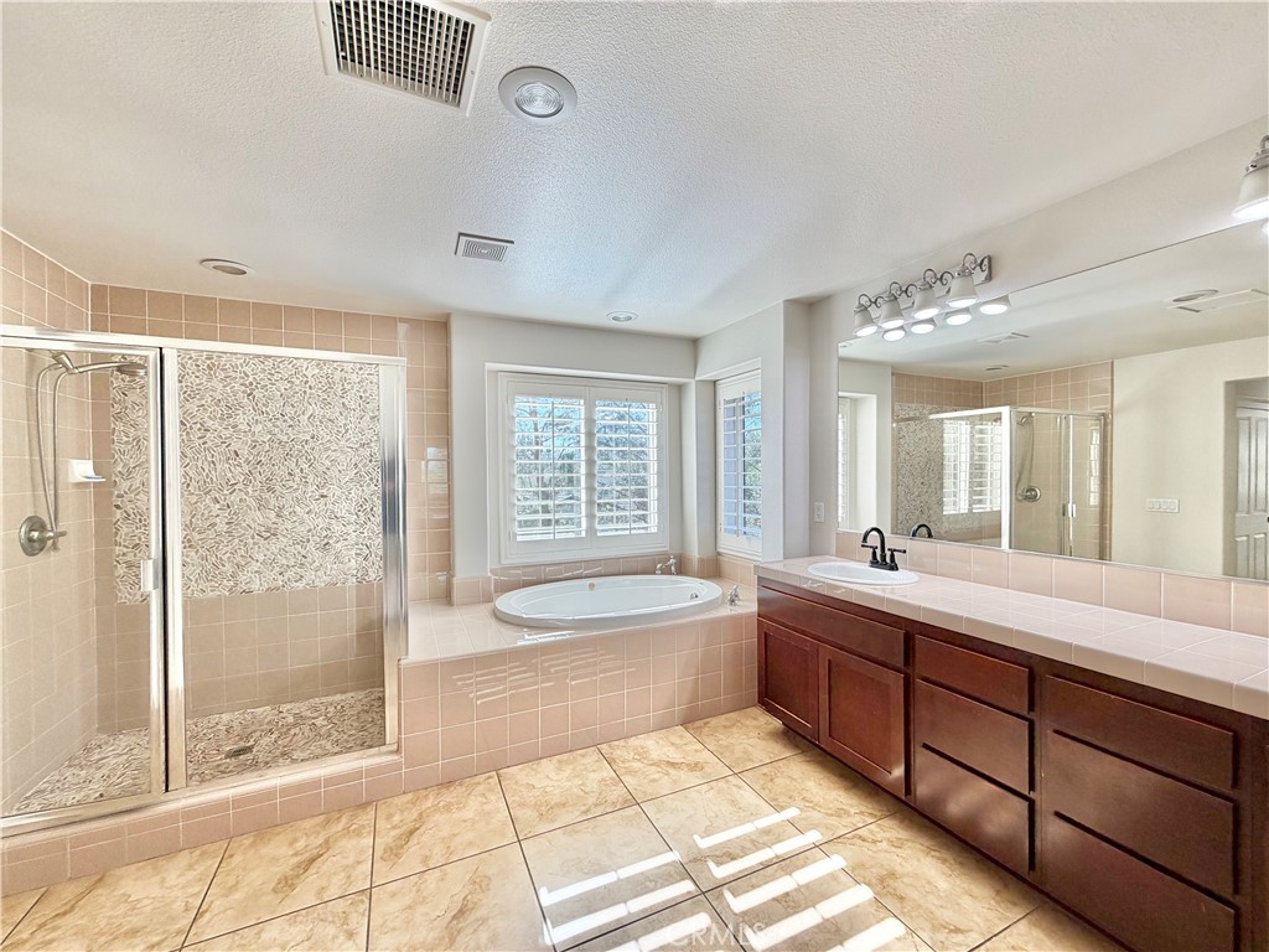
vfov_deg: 85.7
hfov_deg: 102.1
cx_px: 634
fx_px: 513
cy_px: 476
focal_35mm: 14
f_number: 2.2
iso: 40
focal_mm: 2.22
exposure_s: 1/156
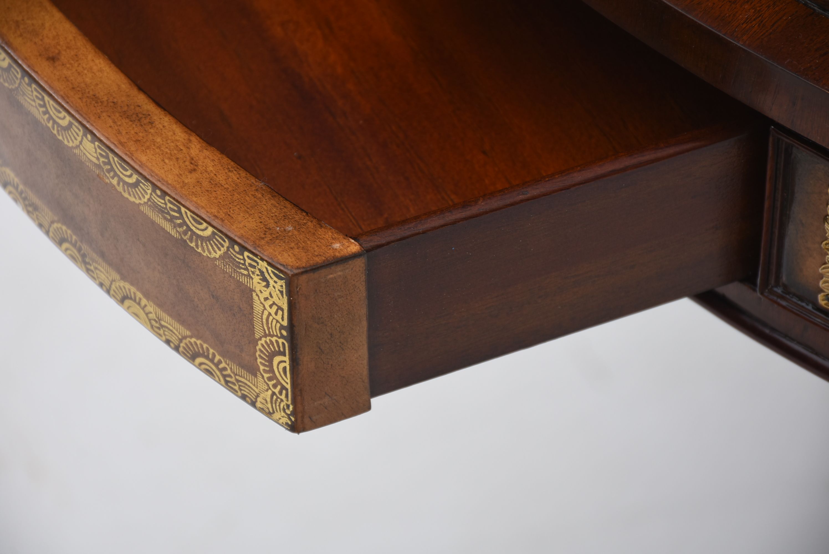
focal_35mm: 210
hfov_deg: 9.8
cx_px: 414
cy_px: 277
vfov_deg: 6.6
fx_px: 4839
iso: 200
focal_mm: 140
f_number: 8
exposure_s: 1/100
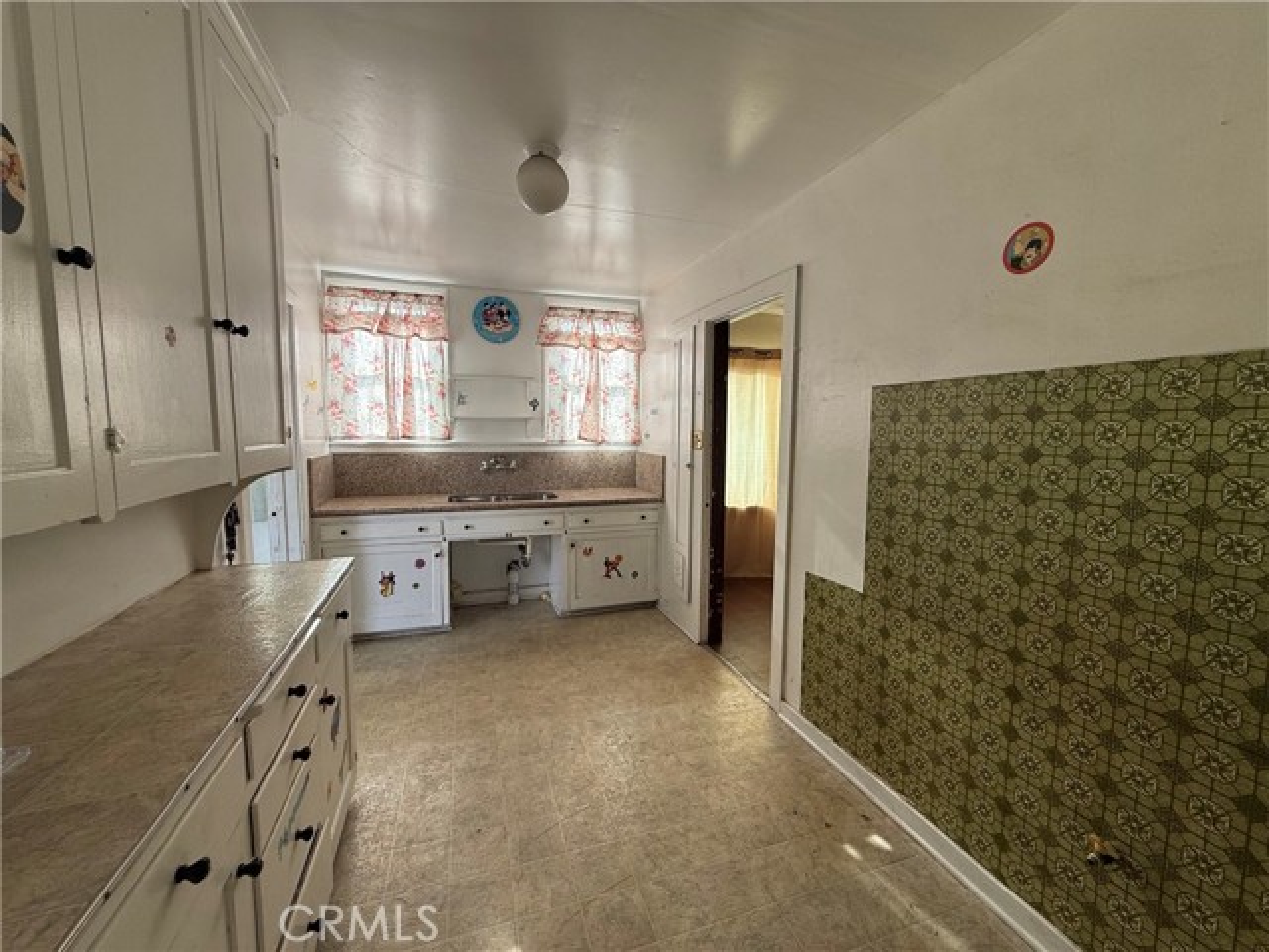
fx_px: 513
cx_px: 634
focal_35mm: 14
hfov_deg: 102.1
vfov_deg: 85.7
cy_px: 476
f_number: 2.2
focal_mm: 2.22
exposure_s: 1/167
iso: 64
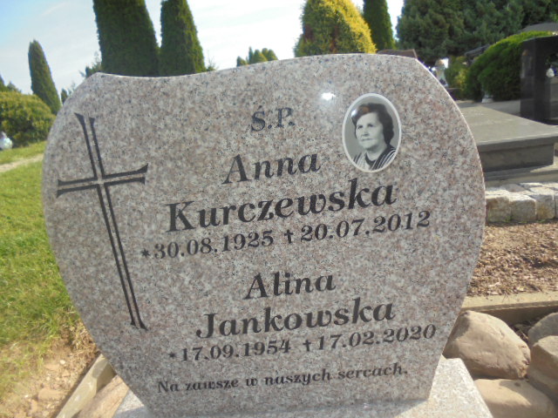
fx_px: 419
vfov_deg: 53.1
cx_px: 279
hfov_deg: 67.3
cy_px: 209
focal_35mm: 26
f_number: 3.5
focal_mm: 4.6
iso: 100
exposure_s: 1/400
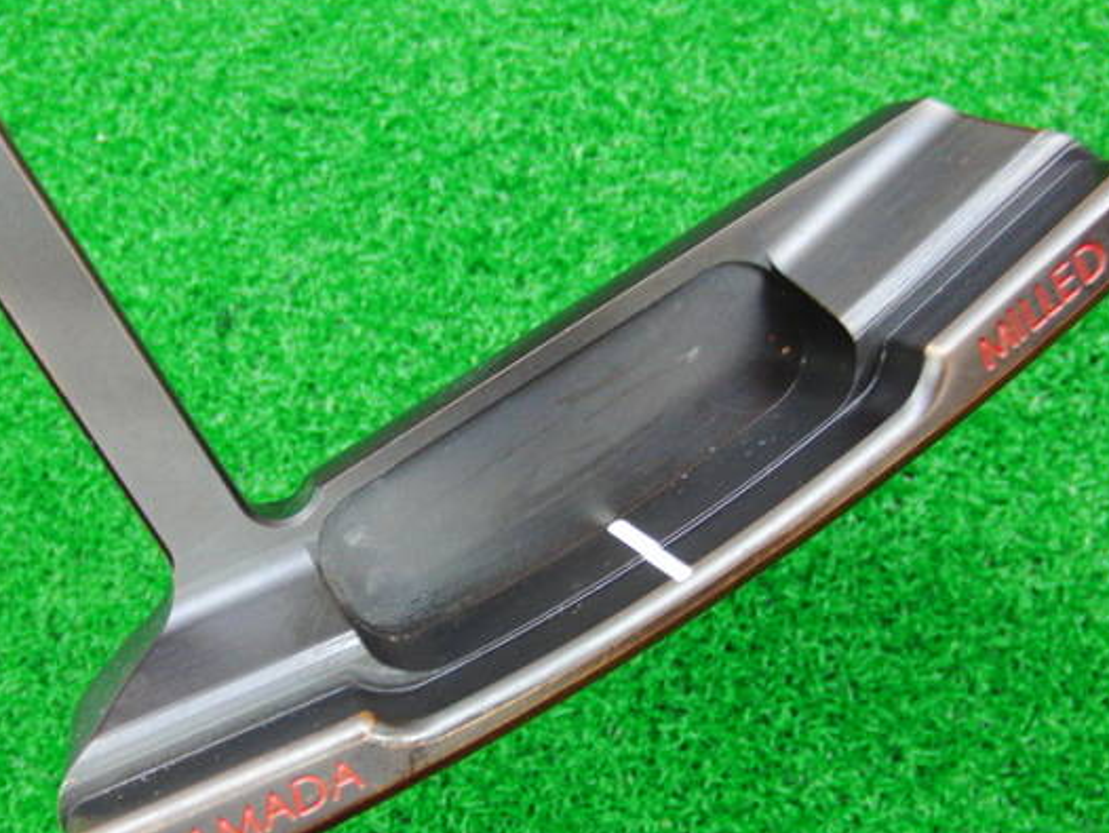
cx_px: 495
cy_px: 464
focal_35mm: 45
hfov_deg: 42.0
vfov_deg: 32.2
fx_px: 1442
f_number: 3.6
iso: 400
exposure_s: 1/15
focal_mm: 6.42
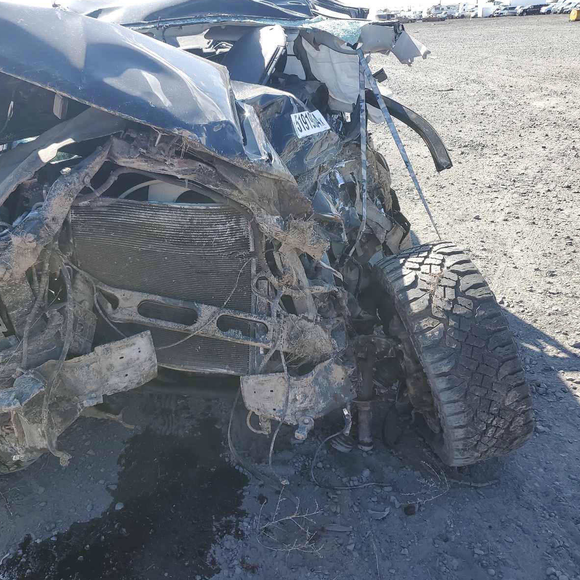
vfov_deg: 52.5
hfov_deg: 52.0
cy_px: 289
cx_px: 220
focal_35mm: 31
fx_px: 588
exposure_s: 1/1000
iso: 50
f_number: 1.5
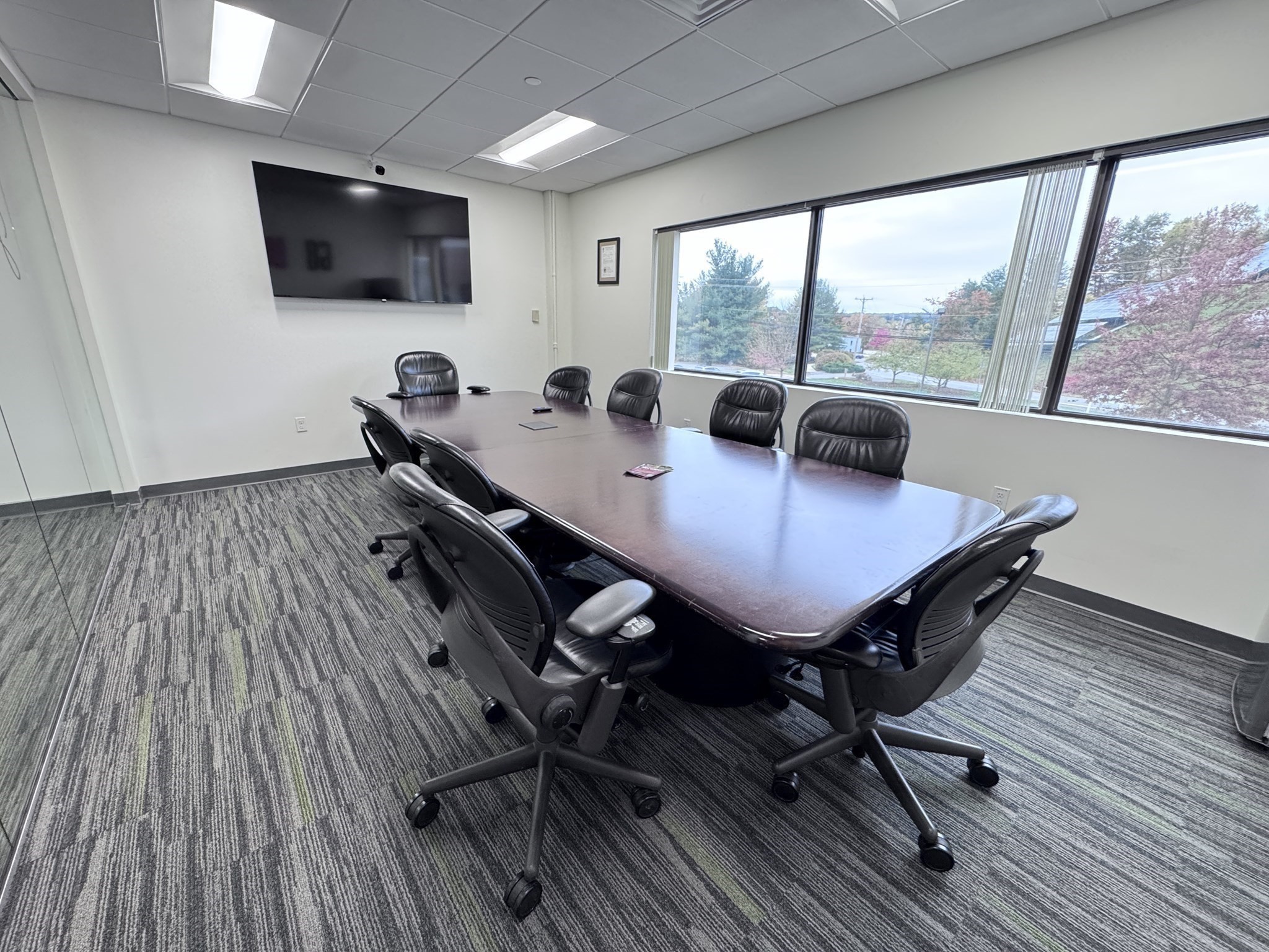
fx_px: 513
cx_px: 634
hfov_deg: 102.1
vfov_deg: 85.7
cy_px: 476
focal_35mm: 14
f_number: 2.2
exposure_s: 1/120
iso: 250
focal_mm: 2.22
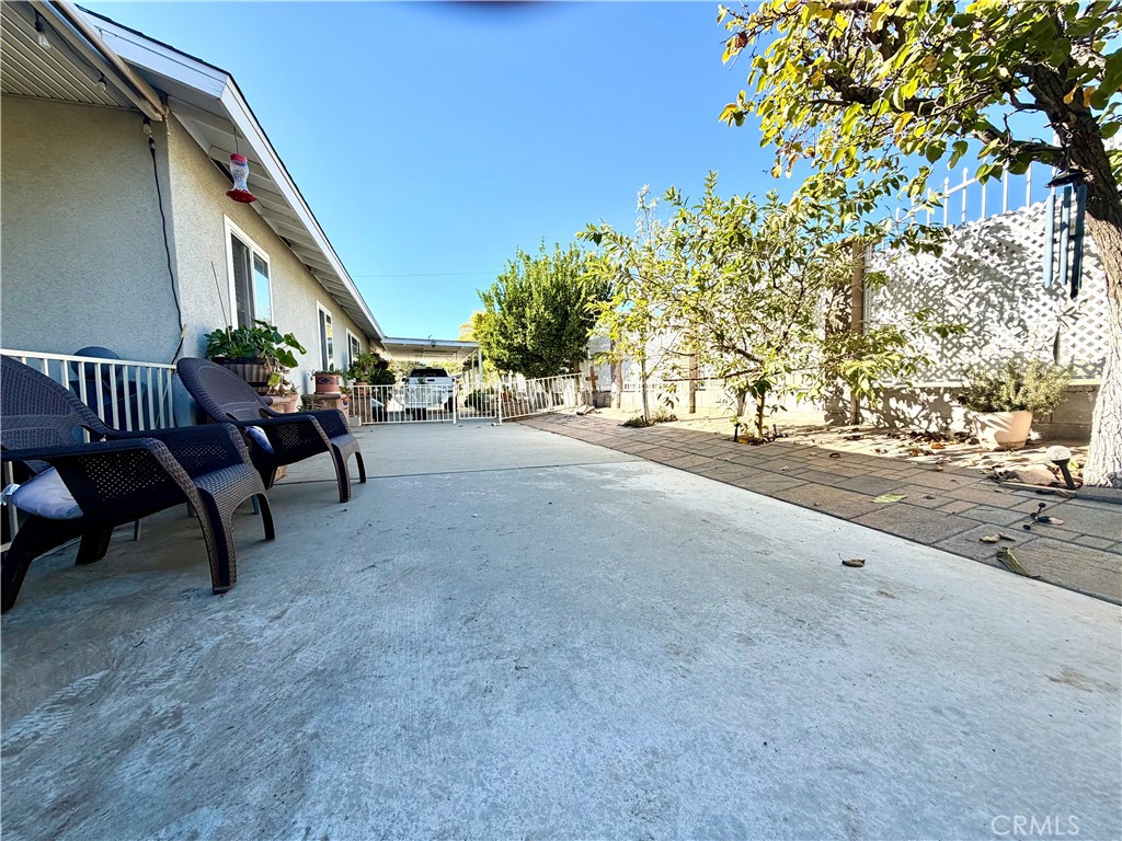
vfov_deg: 85.7
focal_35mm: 14
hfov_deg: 102.1
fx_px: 454
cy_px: 420
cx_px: 561
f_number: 2.2
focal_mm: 2.22
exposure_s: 1/644
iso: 40
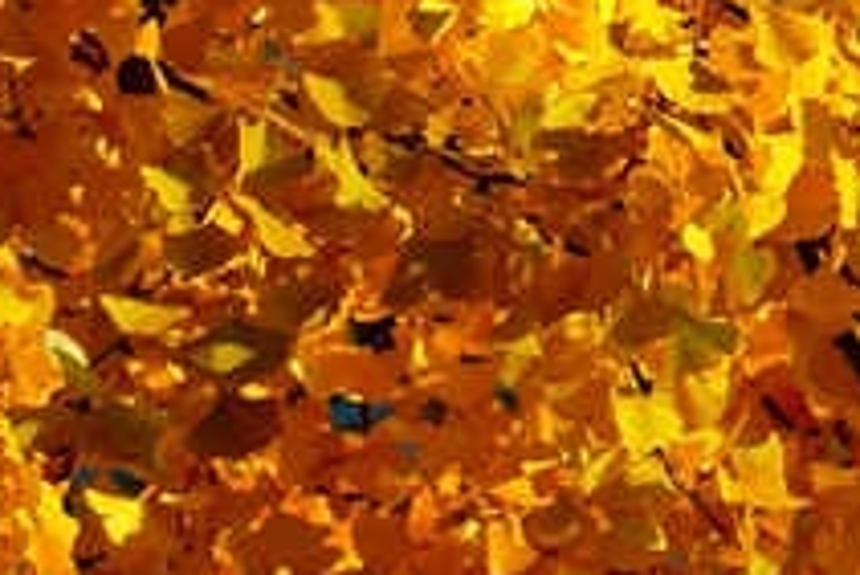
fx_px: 15586
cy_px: 39
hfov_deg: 3.1
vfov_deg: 2.1
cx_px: 1341
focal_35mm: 652
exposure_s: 1/250
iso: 100
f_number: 6.7
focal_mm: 172
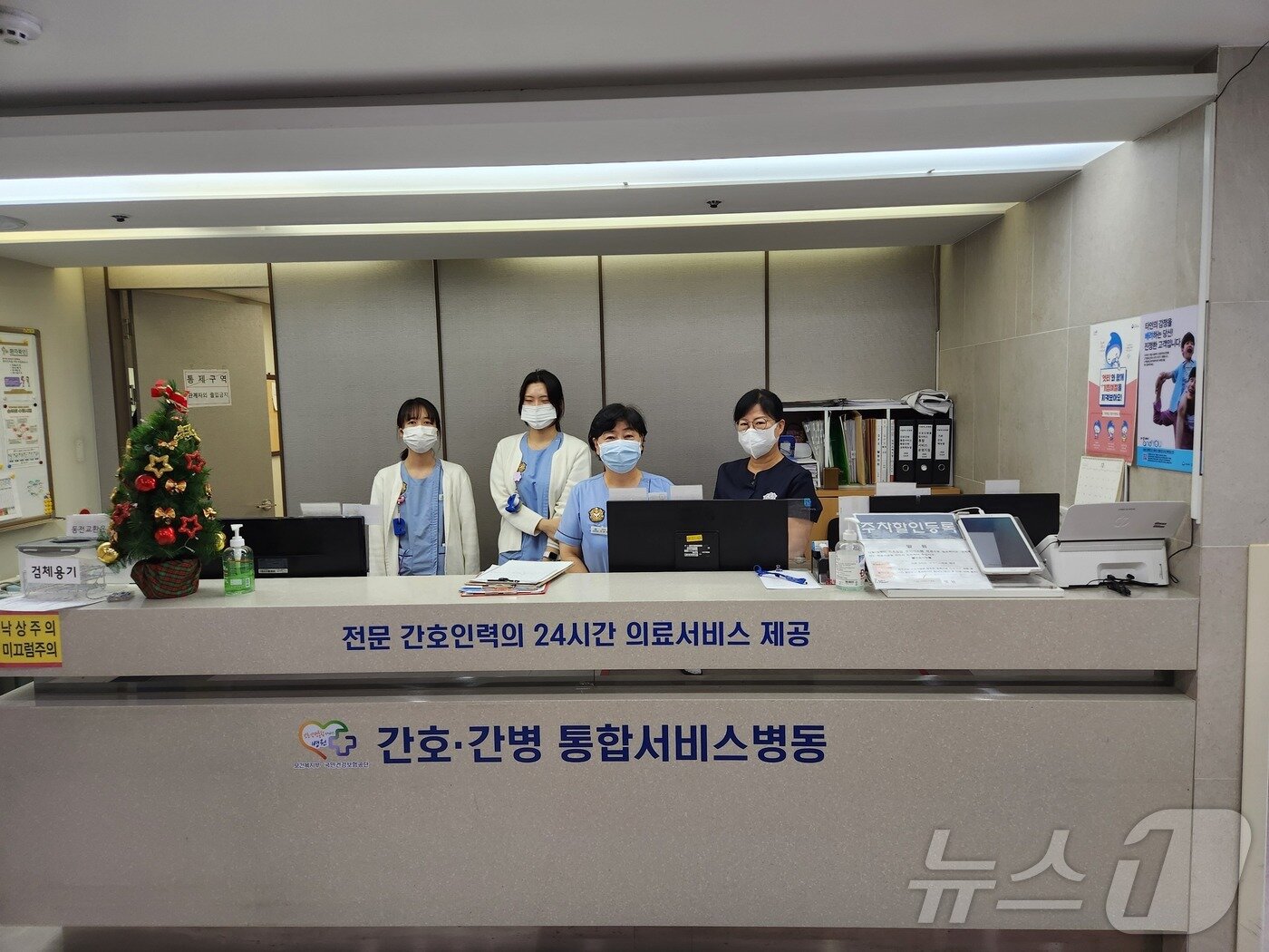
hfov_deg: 73.9
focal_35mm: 23
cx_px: 634
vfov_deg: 58.9
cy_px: 476
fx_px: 843
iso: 125
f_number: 1.8
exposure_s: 1/120
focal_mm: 5.4
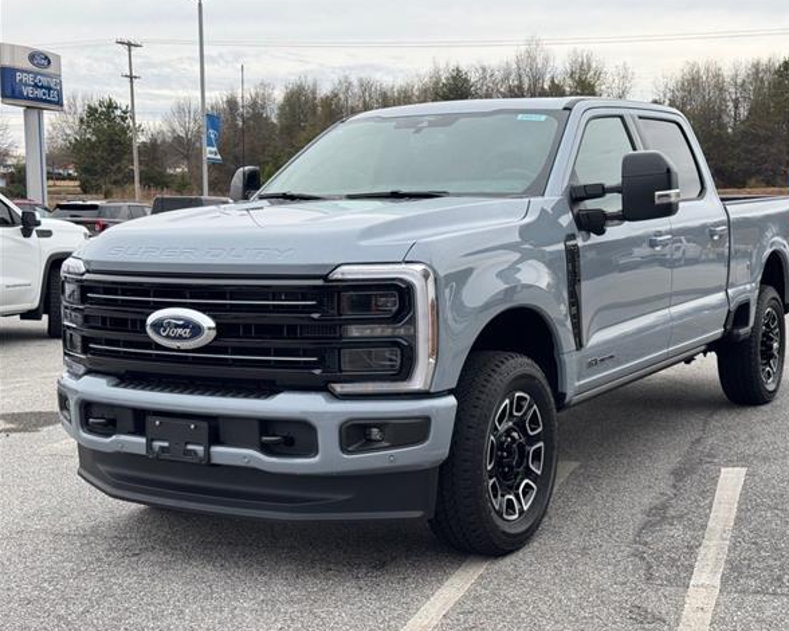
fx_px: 1191
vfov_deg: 29.7
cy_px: 314
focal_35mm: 51
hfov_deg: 36.6
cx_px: 428
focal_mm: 6.76
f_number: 1.78
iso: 64
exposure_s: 1/822
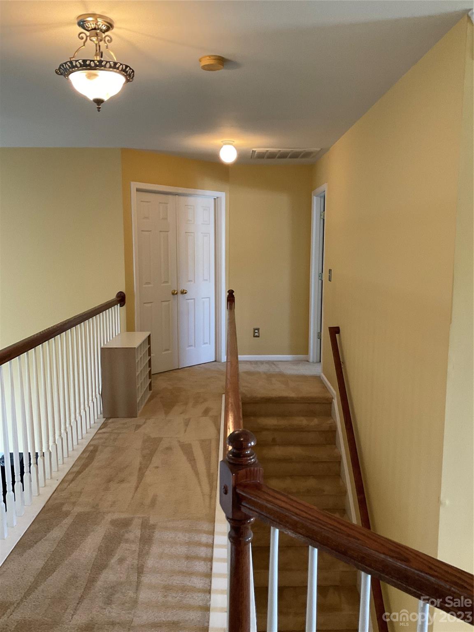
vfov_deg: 61.7
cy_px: 316
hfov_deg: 48.2
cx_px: 237
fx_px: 529
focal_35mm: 29
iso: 160
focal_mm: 3
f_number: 1.8
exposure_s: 1/60
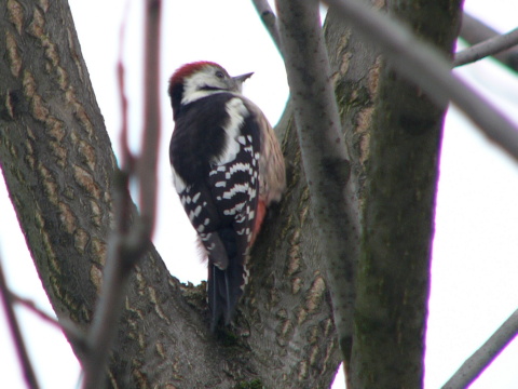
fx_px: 6465
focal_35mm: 432
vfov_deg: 3.4
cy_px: 194
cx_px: 259
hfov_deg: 4.6
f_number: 2.8
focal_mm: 72
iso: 50
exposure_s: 1/200
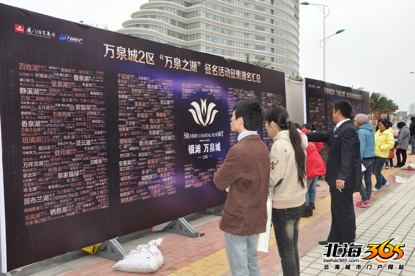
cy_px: 138
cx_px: 208
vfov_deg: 39.9
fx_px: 380
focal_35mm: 33
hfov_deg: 57.3
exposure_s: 1/200
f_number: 13
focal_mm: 22
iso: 1000
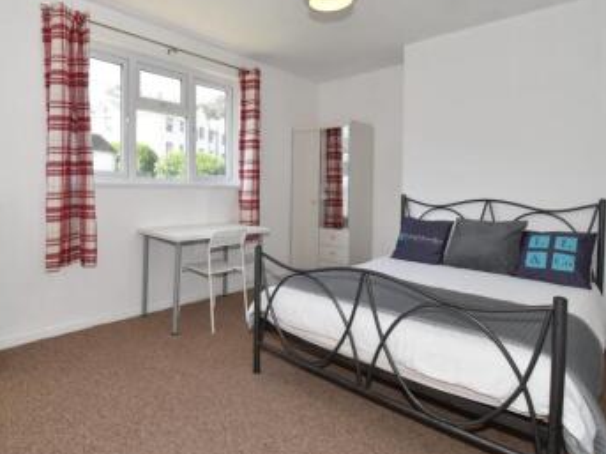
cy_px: 195
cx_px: 249
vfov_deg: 65.6
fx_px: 350
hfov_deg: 81.0
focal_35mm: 20
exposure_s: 1/30
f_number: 6.3
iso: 100
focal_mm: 10
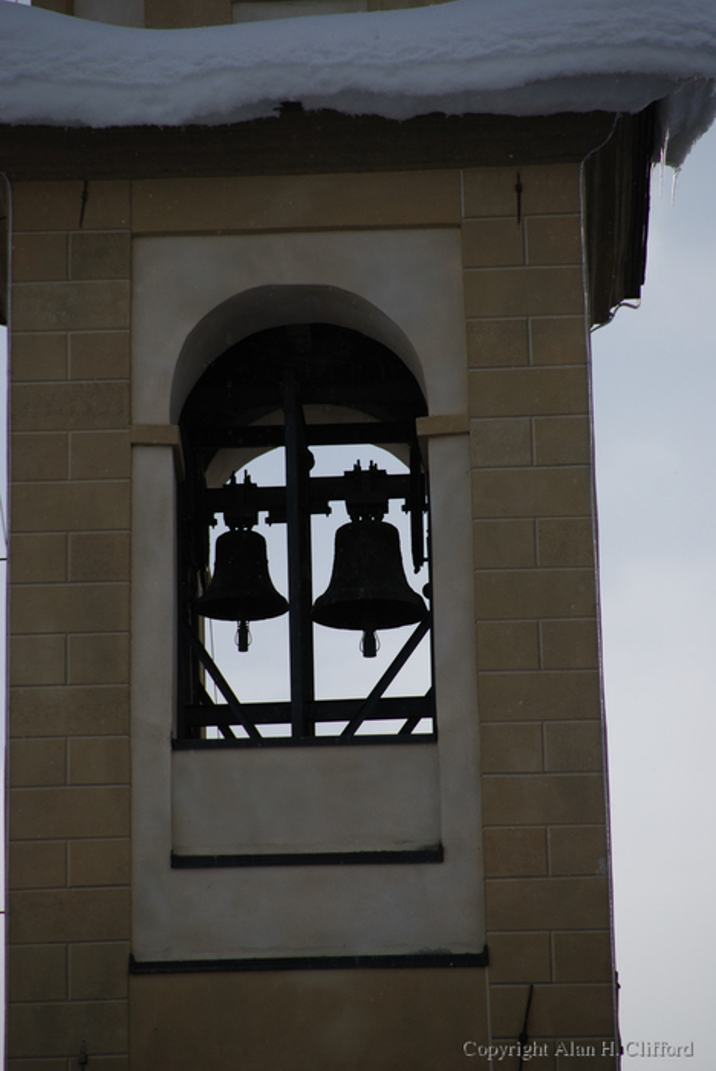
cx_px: 358
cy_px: 536
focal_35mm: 300
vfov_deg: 6.9
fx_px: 8932
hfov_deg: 4.6
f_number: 5.6
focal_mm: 200
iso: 100
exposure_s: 1/1000
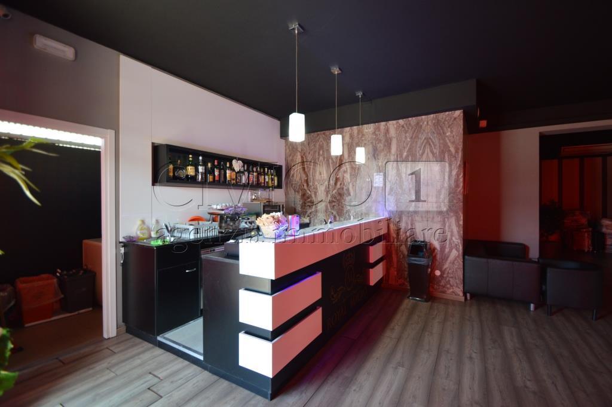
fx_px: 255
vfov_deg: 77.2
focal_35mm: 15
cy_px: 204
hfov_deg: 100.4
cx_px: 306
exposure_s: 1/60
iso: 640
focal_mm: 10
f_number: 3.5
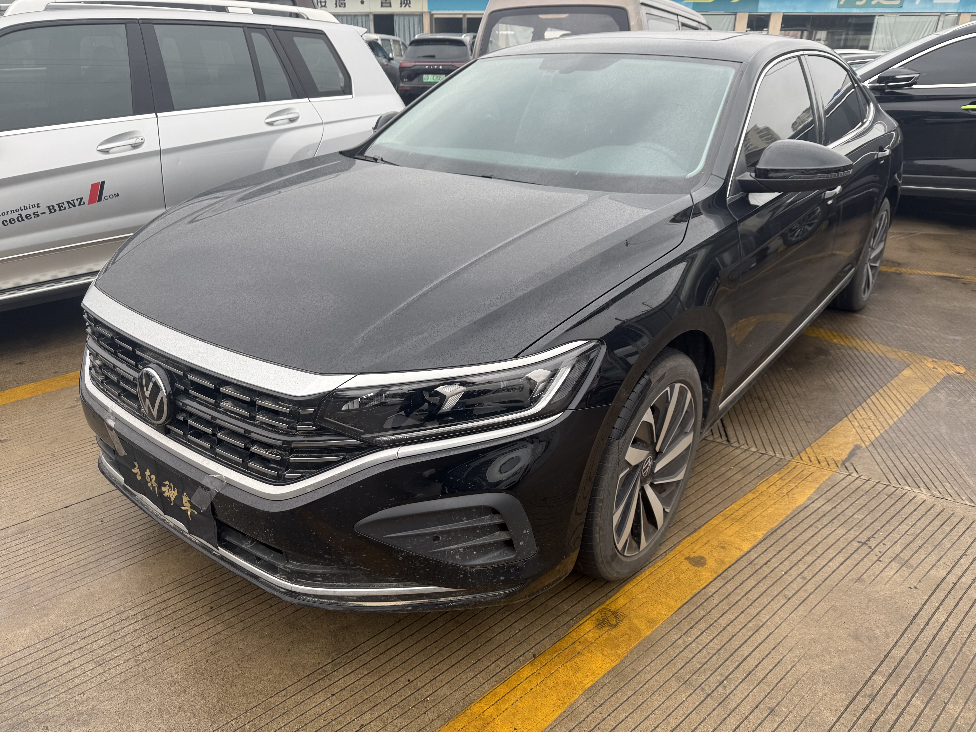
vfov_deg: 56.8
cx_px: 488
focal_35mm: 24
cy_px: 366
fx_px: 677
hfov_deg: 71.6
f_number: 1.78
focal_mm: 6.76
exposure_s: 1/368
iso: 80
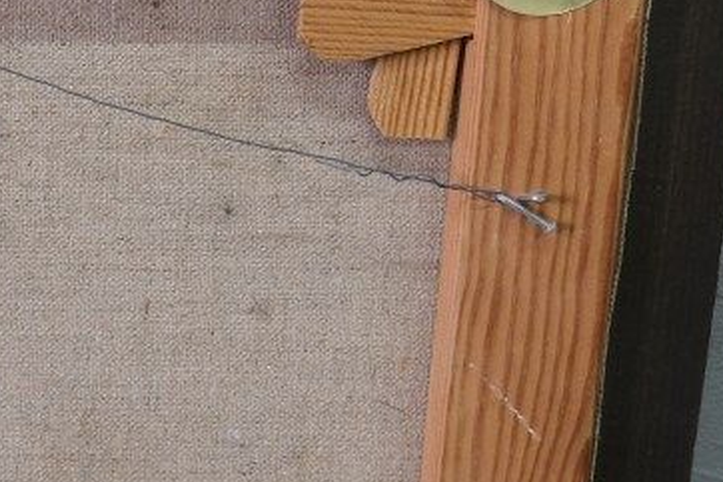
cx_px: -218
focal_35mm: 116
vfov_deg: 11.7
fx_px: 2328
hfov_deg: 16.7
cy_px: 452
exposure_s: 1/30
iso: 1250
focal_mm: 22.3
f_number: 4
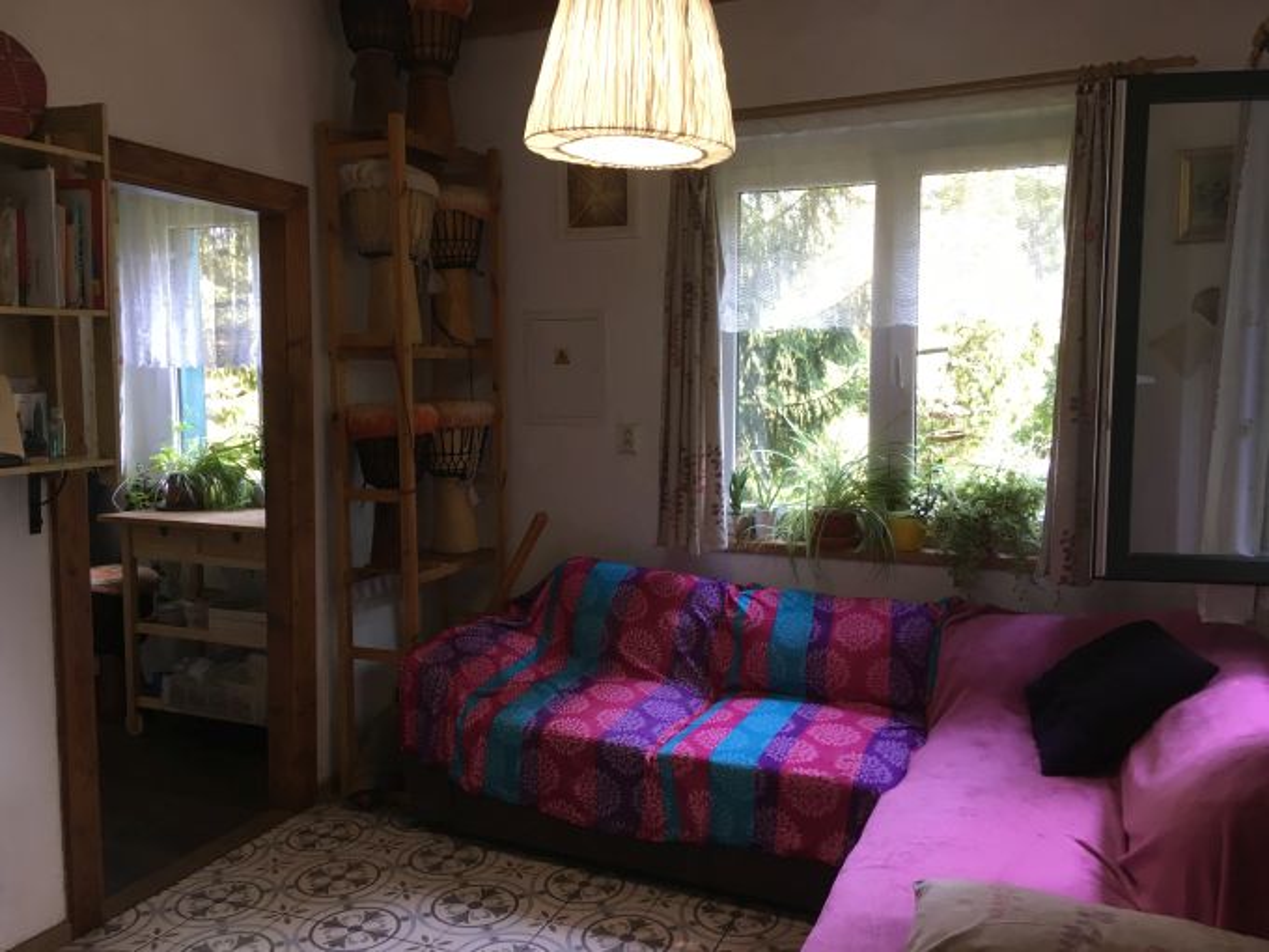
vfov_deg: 48.2
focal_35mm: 29
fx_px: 1063
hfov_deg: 61.7
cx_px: 634
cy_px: 476
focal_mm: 4.15
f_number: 2.2
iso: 64
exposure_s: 1/33
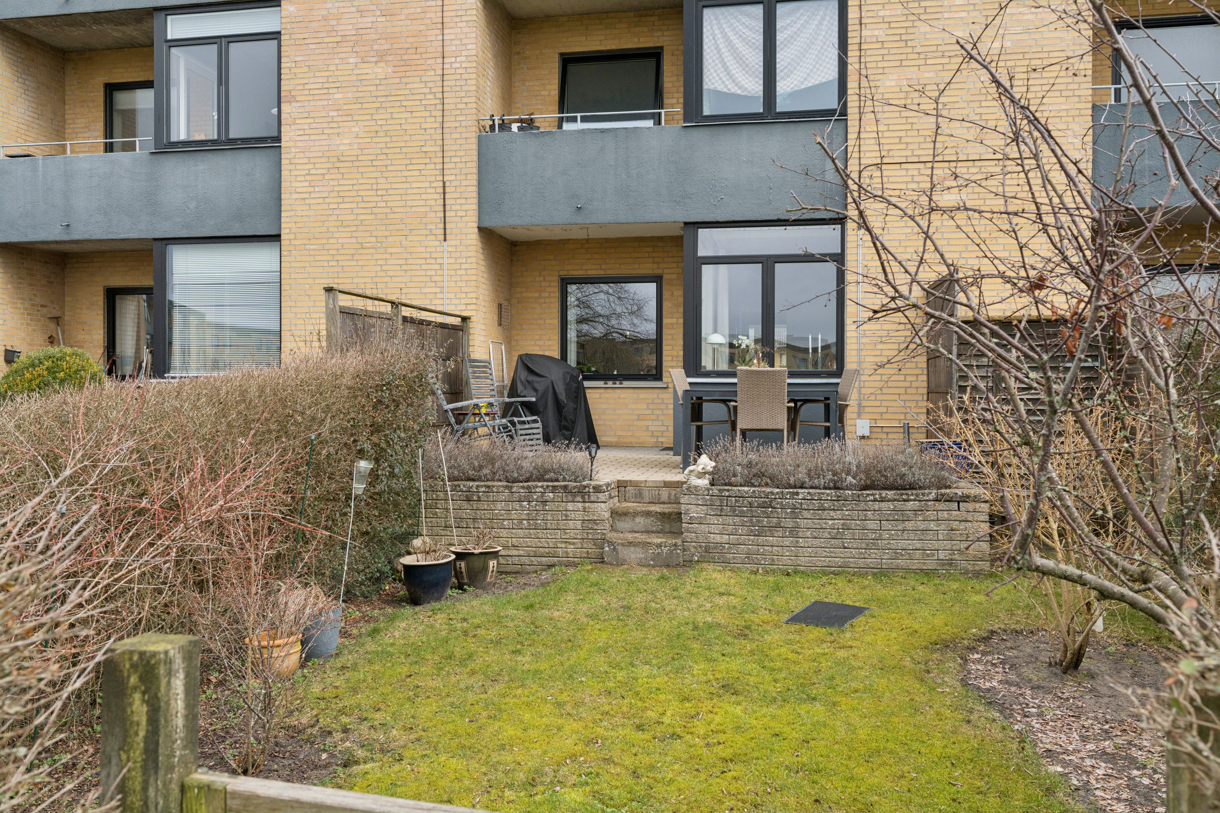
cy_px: 406
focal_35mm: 29
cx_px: 610
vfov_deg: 45.0
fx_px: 983
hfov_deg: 63.7
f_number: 10
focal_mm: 29
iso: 800
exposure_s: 1/320
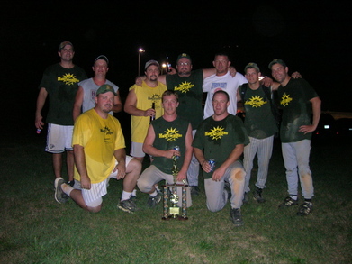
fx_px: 346
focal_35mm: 34
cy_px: 132
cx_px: 176
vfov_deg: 41.8
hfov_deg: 54.0
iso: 200
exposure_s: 1/60.1
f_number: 2.9
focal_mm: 5.7
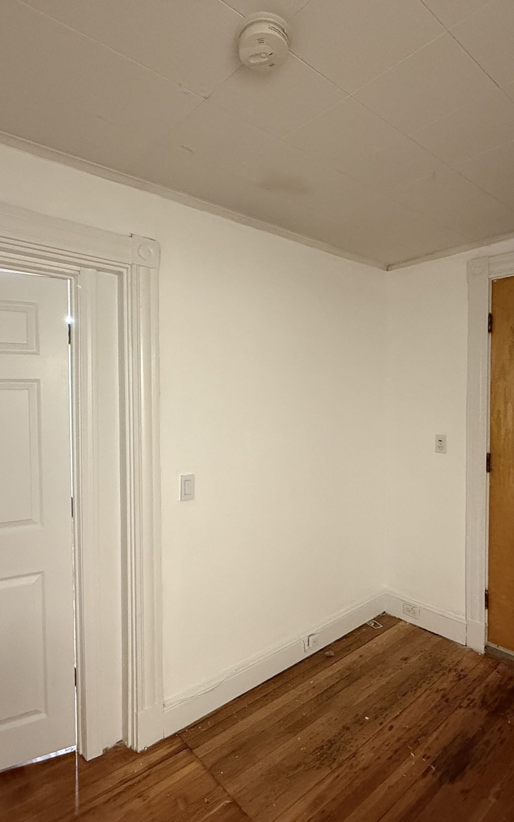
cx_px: 279
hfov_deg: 59.6
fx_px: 448
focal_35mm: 20
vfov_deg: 85.1
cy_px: 412
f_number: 2.2
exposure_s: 1/60
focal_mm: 2.22
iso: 640
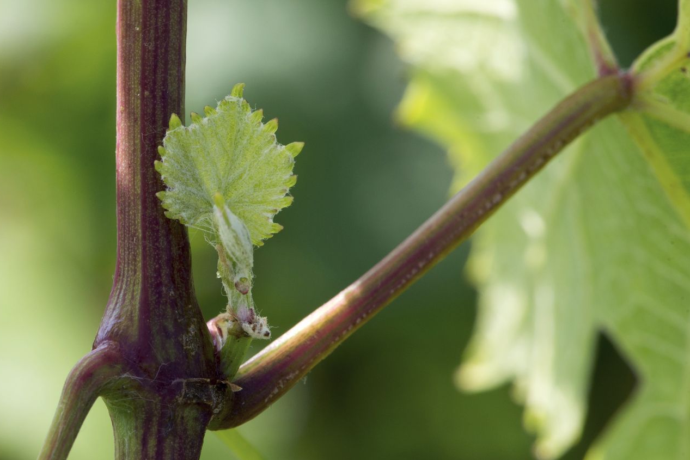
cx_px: 342
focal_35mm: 106
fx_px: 2032
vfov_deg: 12.9
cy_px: 231
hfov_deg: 19.3
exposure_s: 1/125
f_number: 16
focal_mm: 105
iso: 560
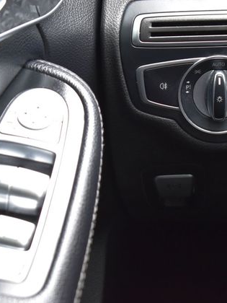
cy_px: 153
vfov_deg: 16.3
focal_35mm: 121
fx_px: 1056
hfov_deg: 12.2
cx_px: 164
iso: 1100
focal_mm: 55
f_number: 6.3
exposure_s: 1/15
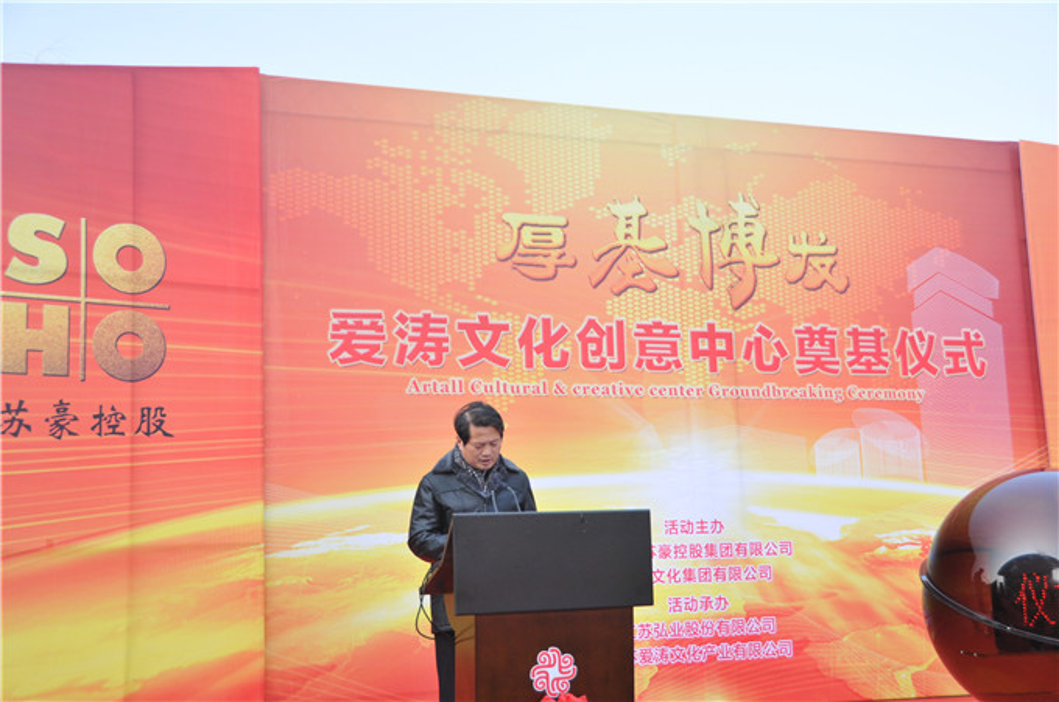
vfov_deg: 30.7
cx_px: 530
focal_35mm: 44
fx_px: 1278
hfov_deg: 45.0
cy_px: 351
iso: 500
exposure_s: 1/320
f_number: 4
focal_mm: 29
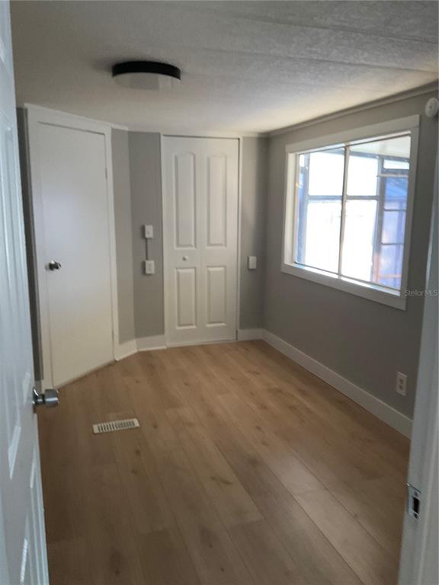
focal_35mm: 29
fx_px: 490
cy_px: 292
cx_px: 220
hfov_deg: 48.2
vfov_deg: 61.7
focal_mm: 3
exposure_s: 1/40
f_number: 1.8
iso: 250
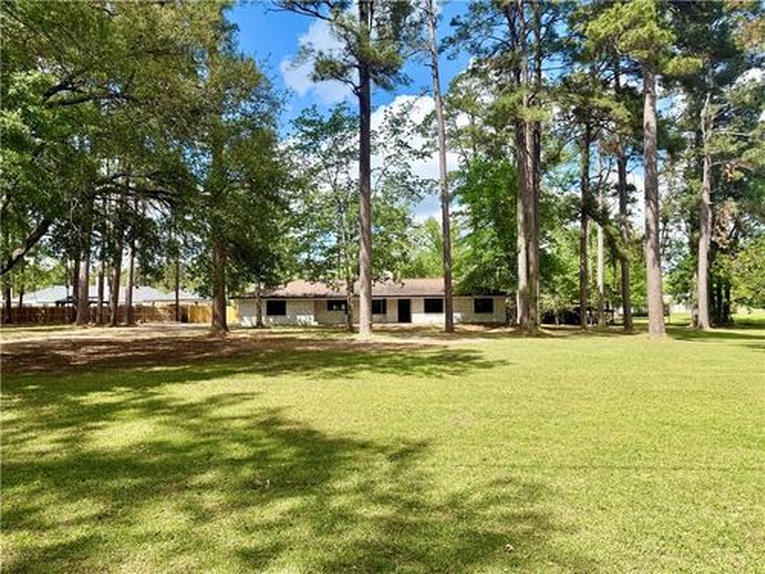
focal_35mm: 24
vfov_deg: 56.8
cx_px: 382
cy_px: 287
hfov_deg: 71.6
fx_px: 530
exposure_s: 1/2907
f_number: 1.78
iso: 100
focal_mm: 6.76
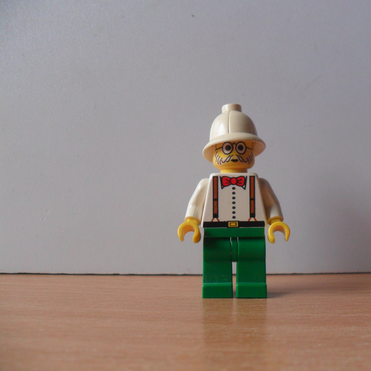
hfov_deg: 39.6
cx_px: 245
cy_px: 185
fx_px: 509
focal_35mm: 42
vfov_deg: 40.0
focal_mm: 6.3
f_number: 3
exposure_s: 1/15
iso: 200
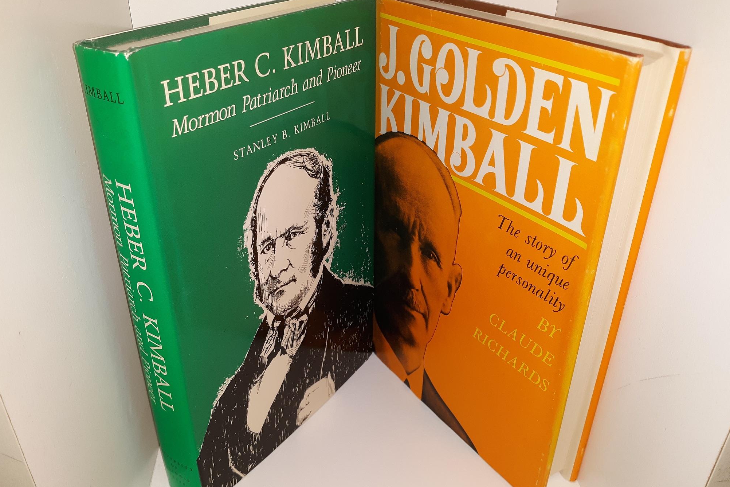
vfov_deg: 43.6
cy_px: 251
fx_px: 608
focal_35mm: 30
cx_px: 357
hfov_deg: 61.9
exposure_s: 1/120
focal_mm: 3.7
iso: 50
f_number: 1.7
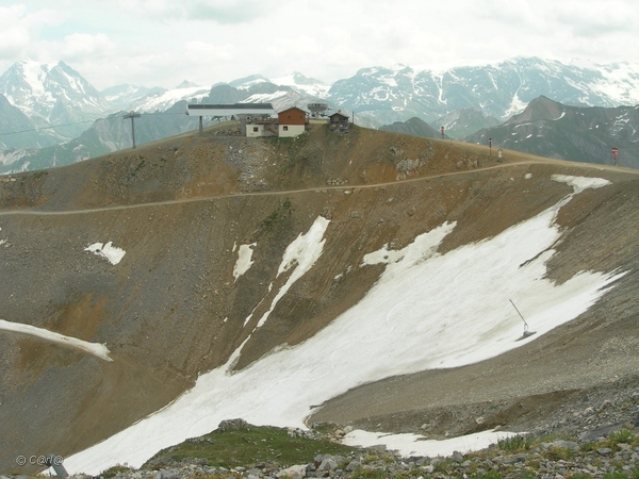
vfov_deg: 37.7
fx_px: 701
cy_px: 240
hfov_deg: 49.0
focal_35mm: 38
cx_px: 320
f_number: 4.8
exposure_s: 1/417
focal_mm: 7.8
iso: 50
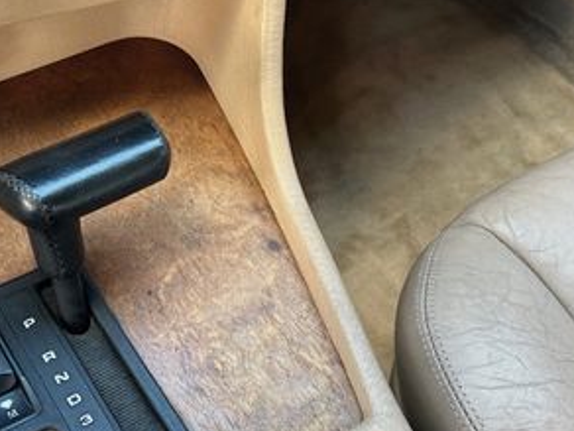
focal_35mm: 57
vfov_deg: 25.7
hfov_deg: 33.2
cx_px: 151
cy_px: 211
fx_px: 945
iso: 125
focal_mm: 5.7
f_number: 1.5
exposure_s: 1/121
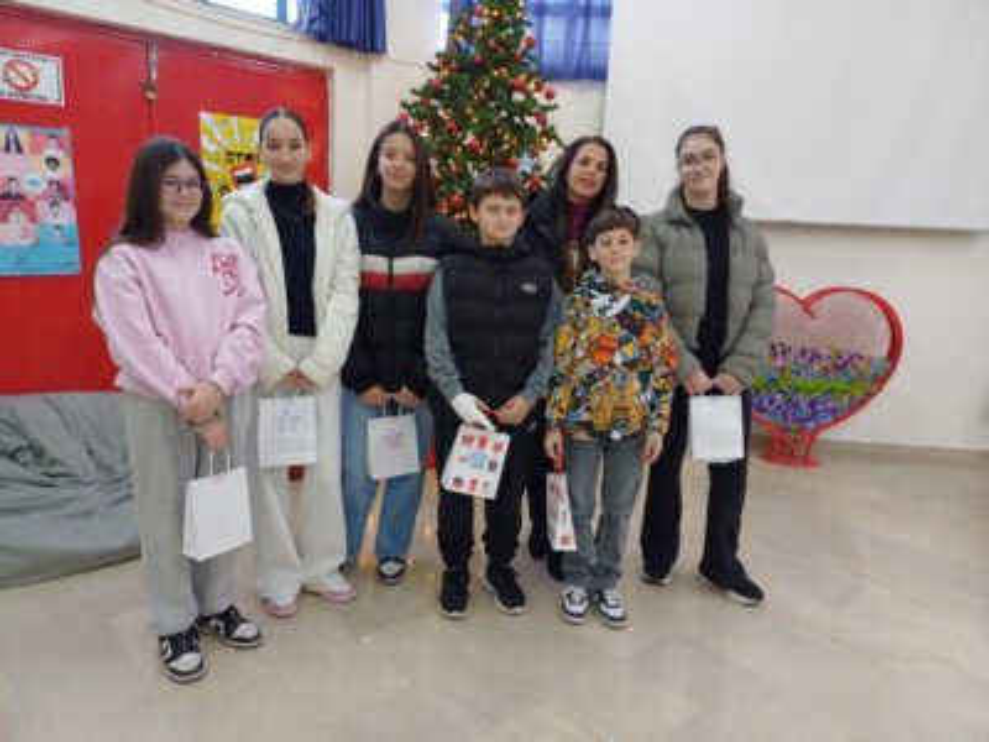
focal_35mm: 25
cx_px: 494
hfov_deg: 69.4
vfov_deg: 54.9
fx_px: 714
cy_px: 371
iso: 250
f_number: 1.8
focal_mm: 4.65
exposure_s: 1/33
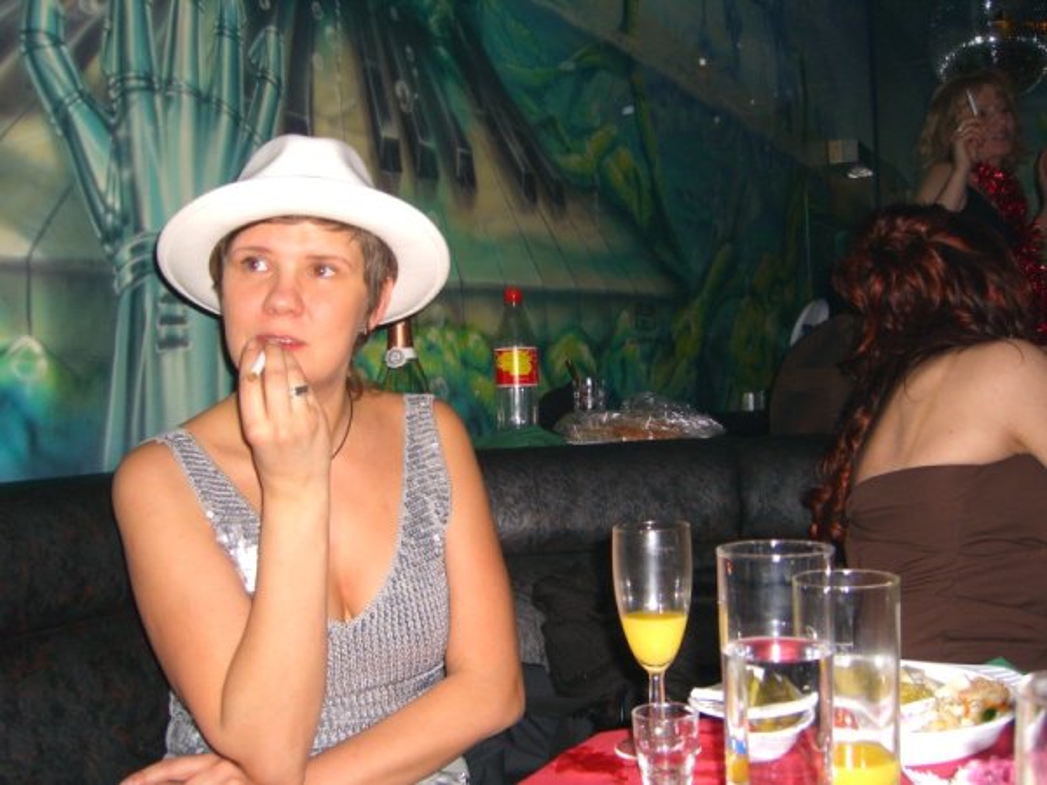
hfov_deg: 49.0
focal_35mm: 38
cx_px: 524
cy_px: 392
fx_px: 1149
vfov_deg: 37.7
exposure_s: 1/60
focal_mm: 7.9
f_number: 2.8
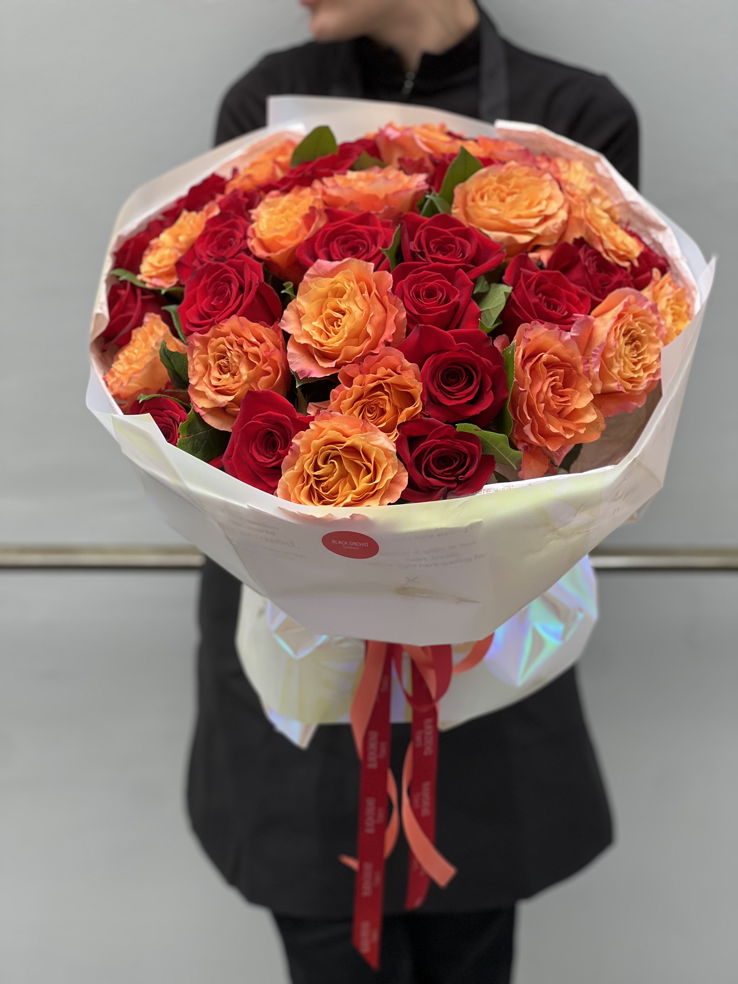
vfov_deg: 25.3
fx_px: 2189
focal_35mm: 77
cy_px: 492
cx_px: 369
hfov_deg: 19.1
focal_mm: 9
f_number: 2.8
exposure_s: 1/121
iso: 50
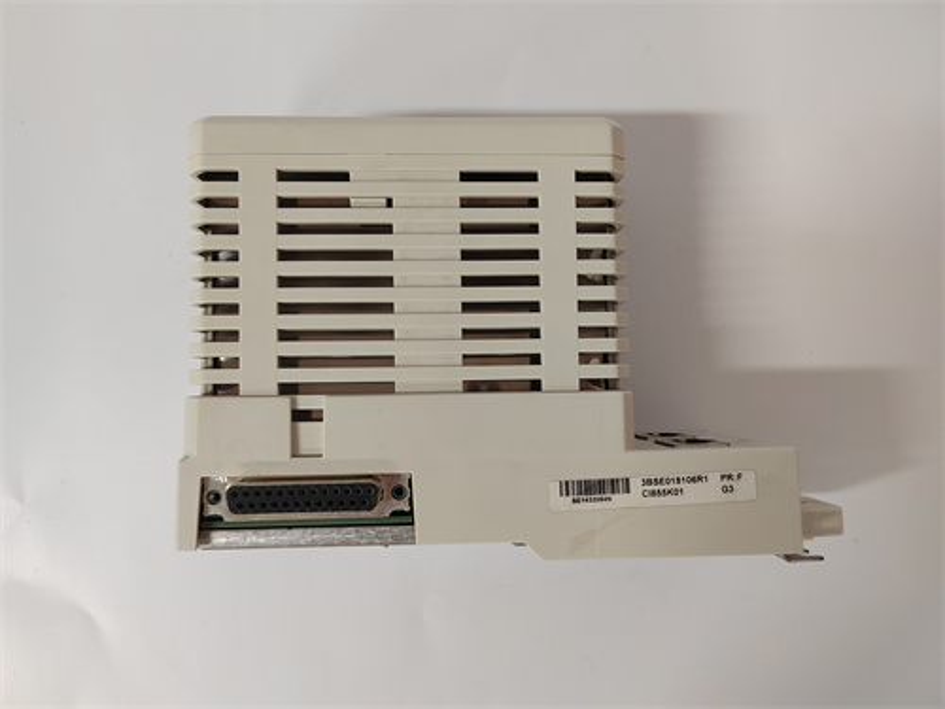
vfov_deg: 58.9
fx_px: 628
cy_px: 354
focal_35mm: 23
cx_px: 472
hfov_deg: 73.9
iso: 2378
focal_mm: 5.52
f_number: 1.9
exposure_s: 1/100
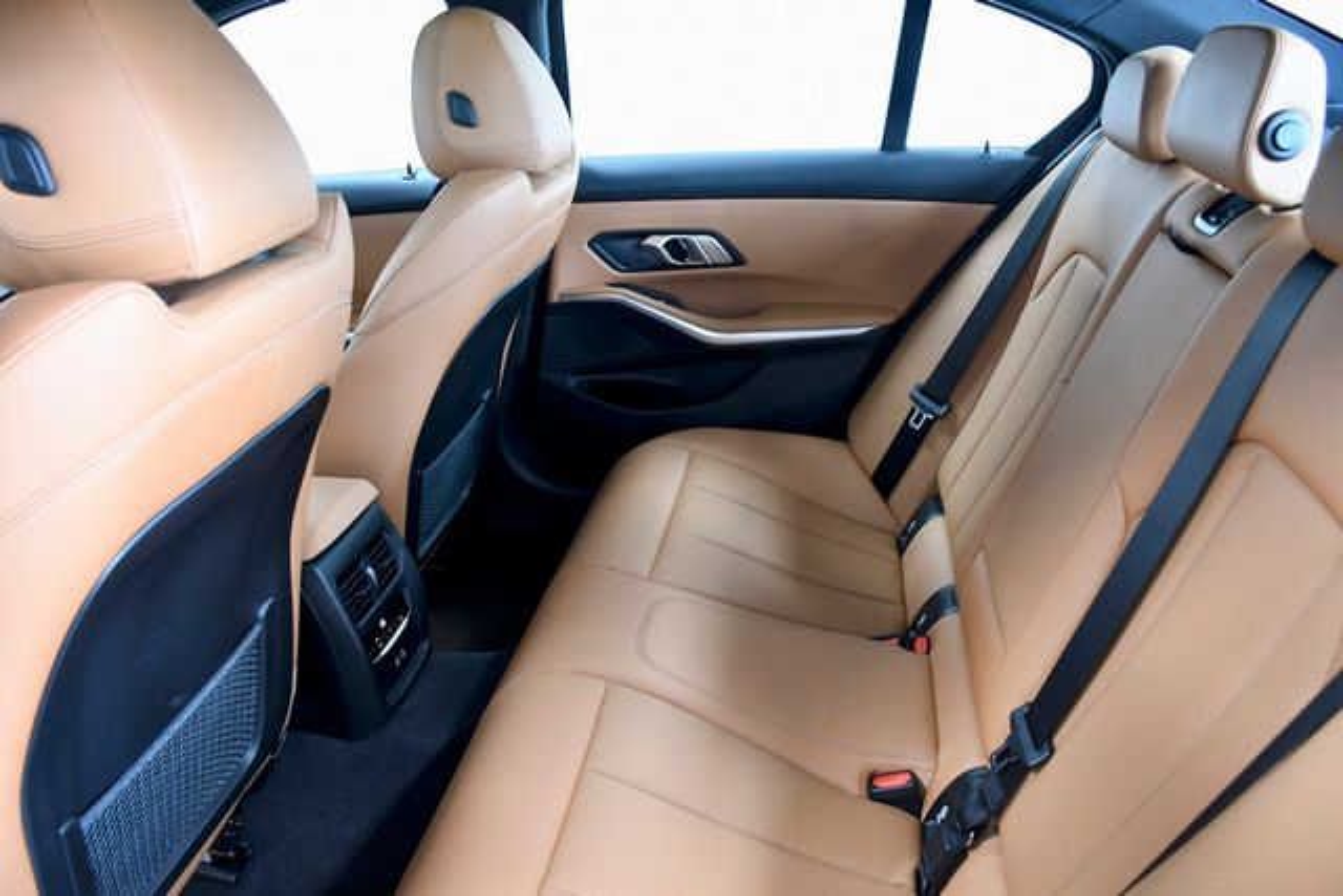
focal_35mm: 27
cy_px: 448
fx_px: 1007
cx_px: 672
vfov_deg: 48.0
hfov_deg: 67.4
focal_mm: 18
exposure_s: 1/100
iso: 2500
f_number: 5
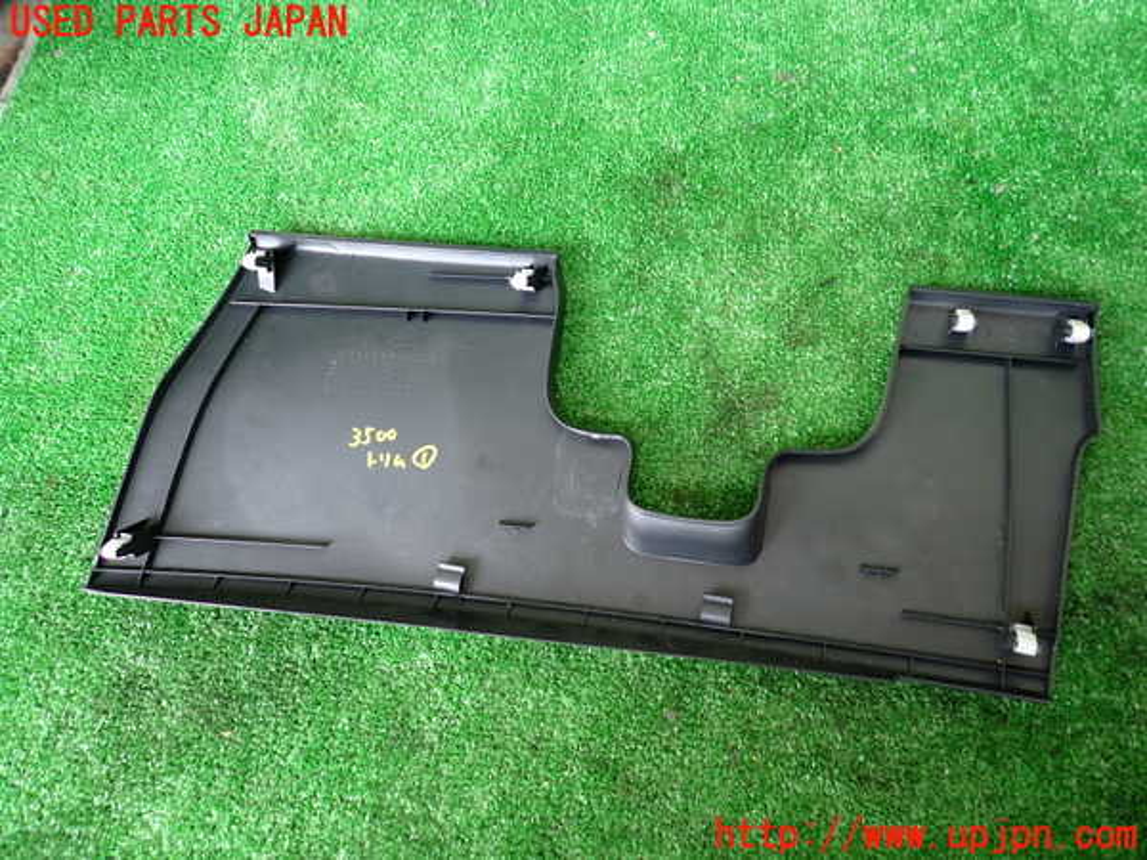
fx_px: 828
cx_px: 574
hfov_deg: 69.4
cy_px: 430
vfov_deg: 54.9
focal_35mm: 25
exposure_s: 1/50
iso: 200
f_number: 2
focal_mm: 4.5
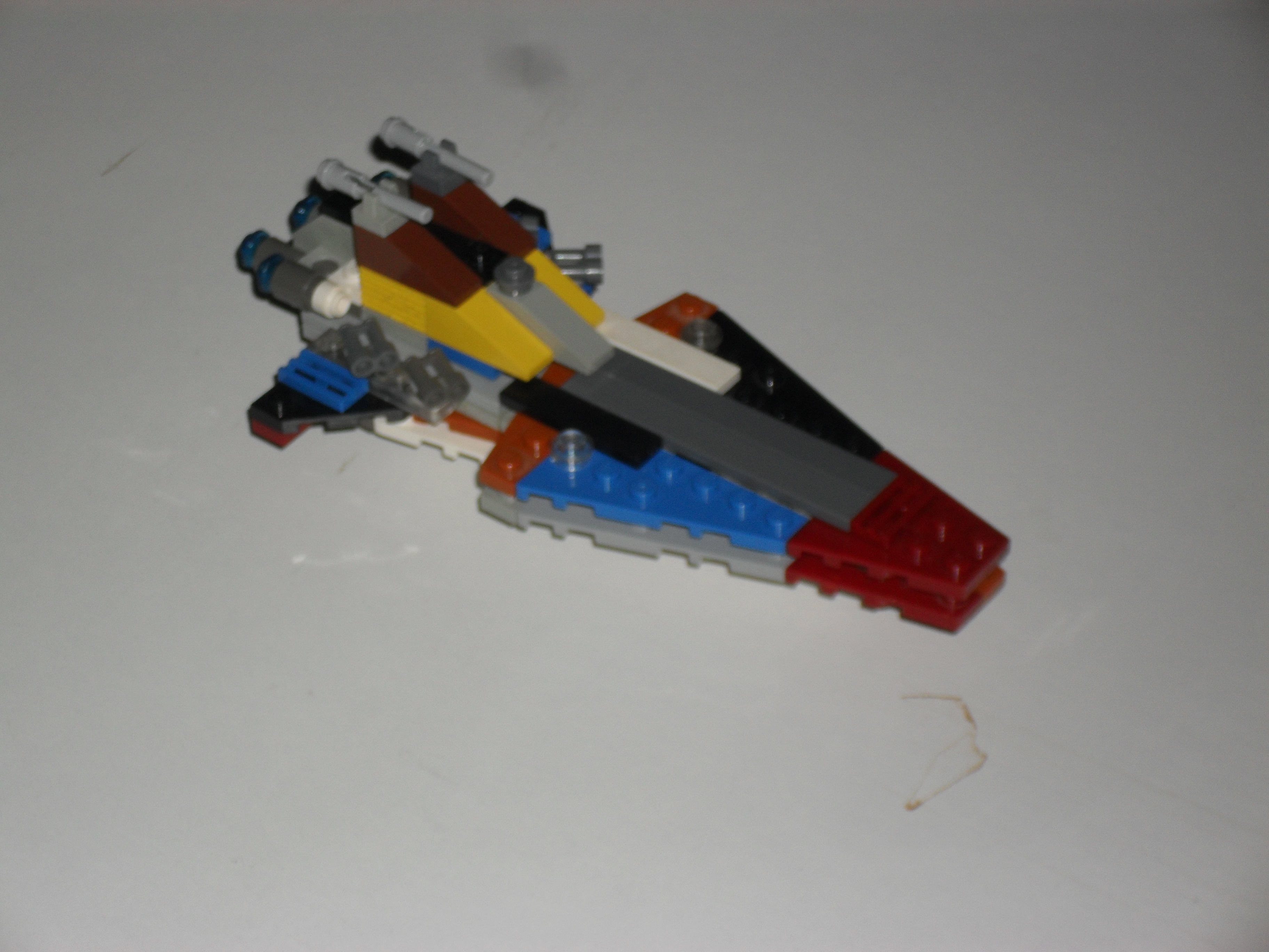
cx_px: 634
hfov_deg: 18.7
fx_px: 3849
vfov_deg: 14.1
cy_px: 476
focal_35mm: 105
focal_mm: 18.9
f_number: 5.8
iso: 100
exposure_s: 1/60
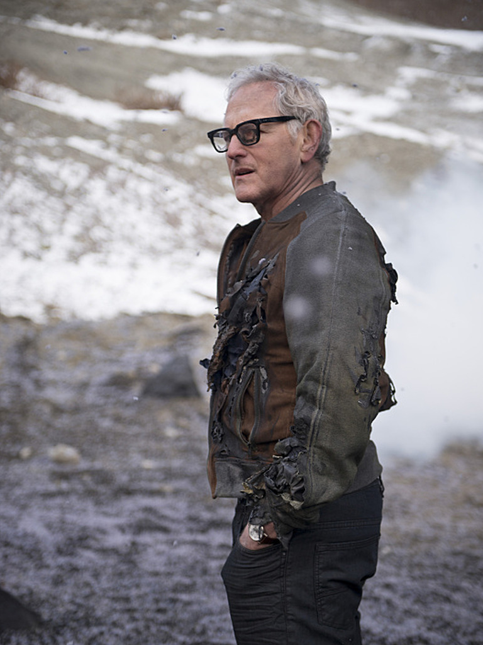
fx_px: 1265
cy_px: 358
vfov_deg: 28.5
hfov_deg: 21.6
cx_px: 245
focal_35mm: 68
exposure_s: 1/250
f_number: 2.8
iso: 640
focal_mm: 62
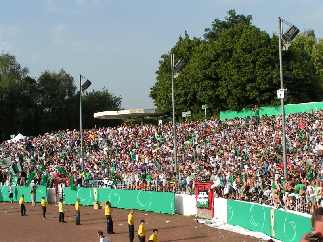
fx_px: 635
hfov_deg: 28.6
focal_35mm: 68
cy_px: 121
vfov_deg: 21.6
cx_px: 162
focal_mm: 10.5
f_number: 5
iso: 50
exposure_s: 1/400
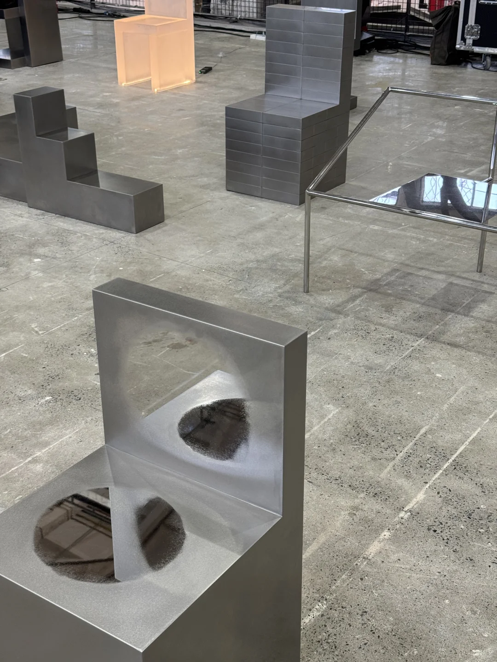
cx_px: 248
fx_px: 919
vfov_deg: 39.7
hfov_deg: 30.3
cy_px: 331
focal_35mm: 48
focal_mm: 6.76
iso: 80
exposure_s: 1/50
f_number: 1.78
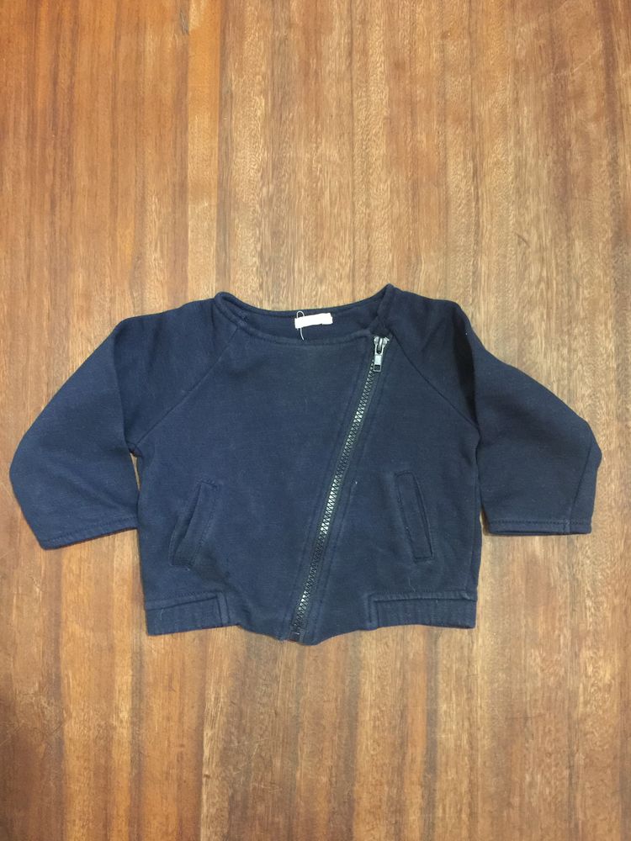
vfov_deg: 61.7
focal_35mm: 29
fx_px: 705
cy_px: 420
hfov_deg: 48.2
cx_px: 316
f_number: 2.2
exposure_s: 1/4
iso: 160
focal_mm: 4.15
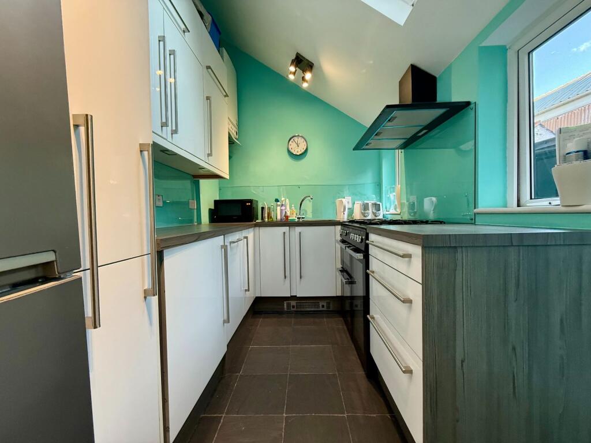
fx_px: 239
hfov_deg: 102.1
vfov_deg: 85.7
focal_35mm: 14
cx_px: 296
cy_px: 222
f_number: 2.2
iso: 250
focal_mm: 2.22
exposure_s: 1/100
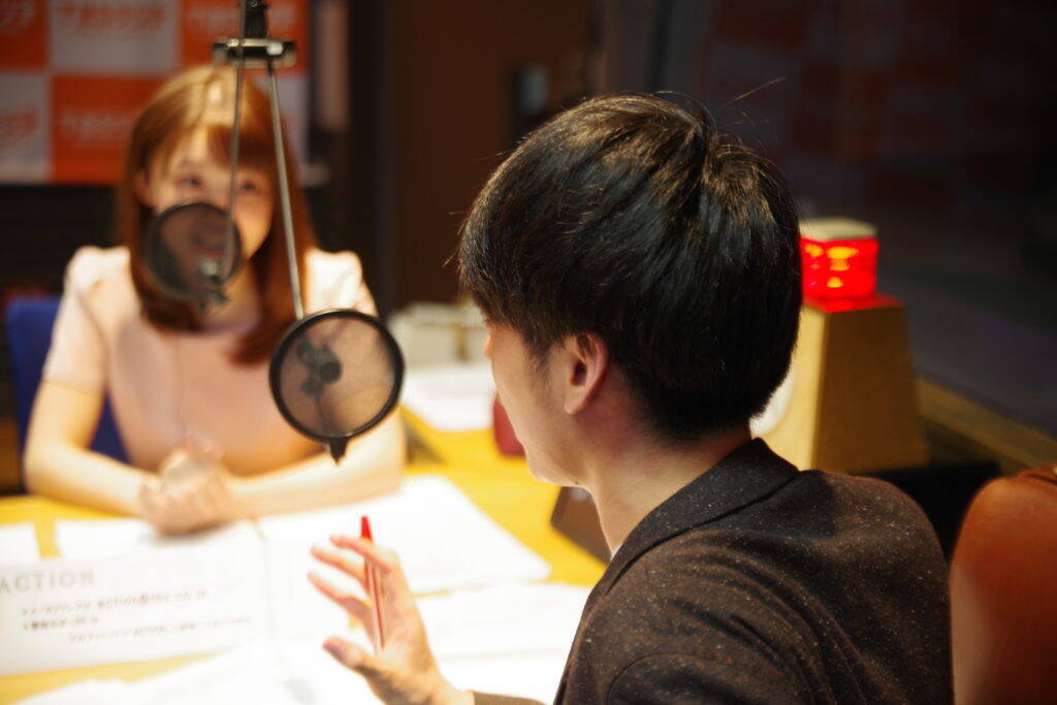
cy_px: 352
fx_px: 2055
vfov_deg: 19.5
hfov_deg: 28.8
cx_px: 528
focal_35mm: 70
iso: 800
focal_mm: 70
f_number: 2.8
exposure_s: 1/80
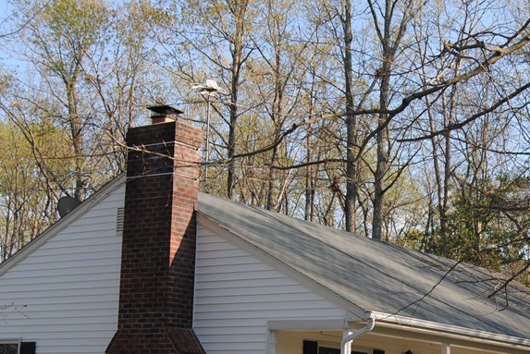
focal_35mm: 85
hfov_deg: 23.8
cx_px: 358
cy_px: 300
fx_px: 1252
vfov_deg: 16.0
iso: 100
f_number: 7.1
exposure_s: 1/200
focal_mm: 30
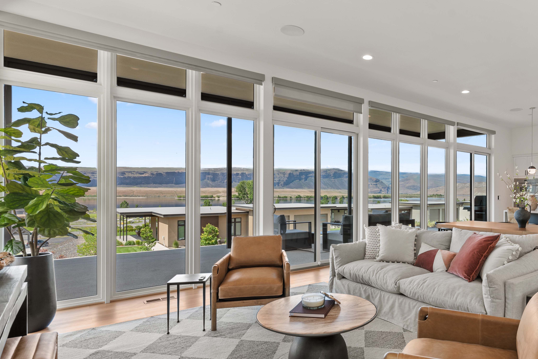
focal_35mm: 22
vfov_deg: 57.1
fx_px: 329
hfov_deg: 75.5
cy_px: 198
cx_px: 369
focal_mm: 15
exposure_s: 1/15
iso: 200
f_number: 8
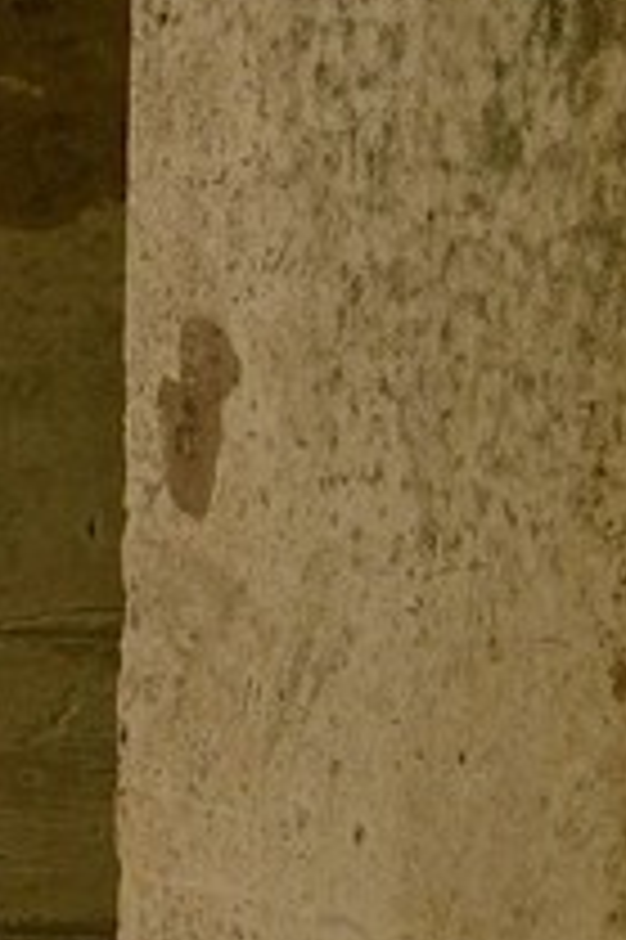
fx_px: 6192
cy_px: 243
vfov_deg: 8.7
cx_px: -2680
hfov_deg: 4.7
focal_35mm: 237
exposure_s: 13
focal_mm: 31
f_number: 7.1
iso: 400
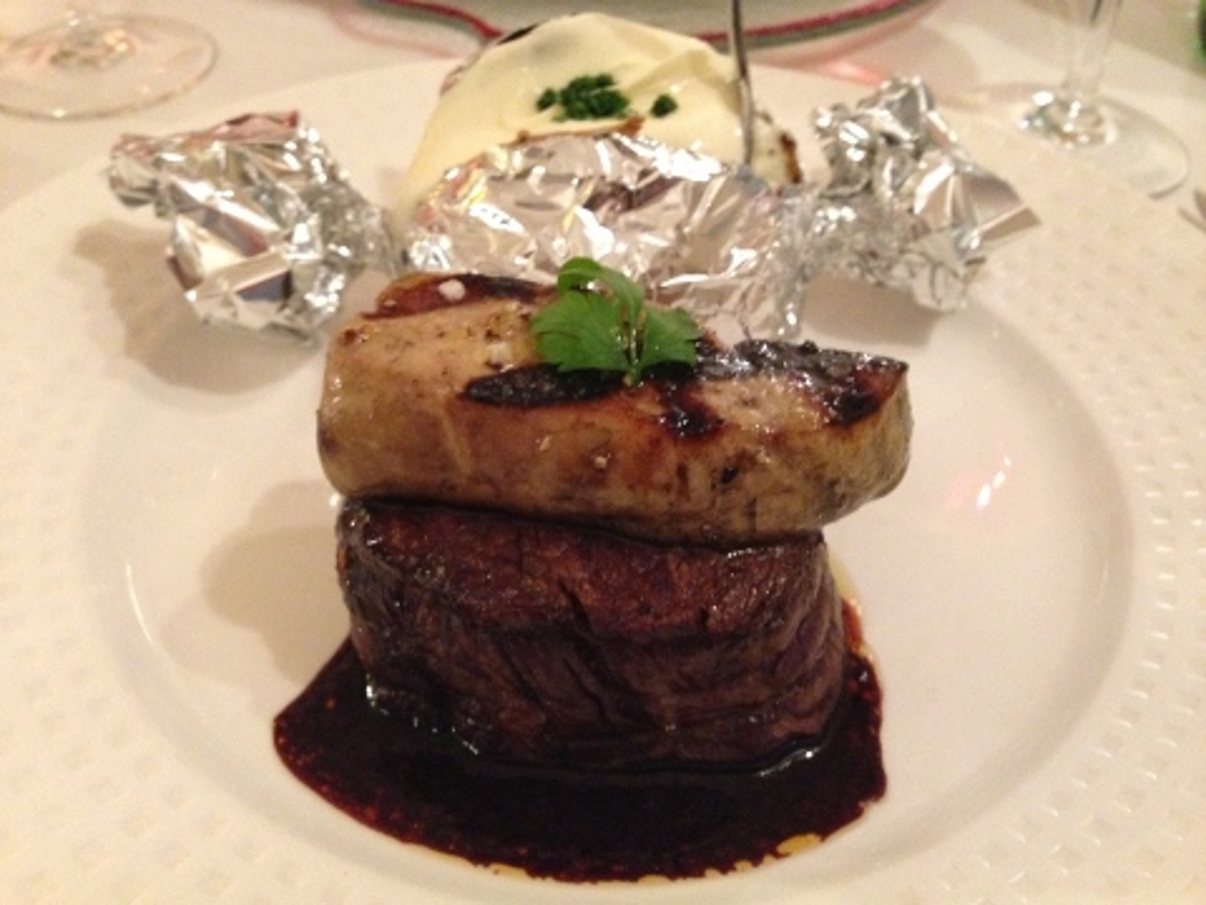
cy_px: 452
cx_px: 603
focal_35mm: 33
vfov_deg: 42.9
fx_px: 1150
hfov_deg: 55.4
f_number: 2.4
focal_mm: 4.12
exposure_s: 1/15
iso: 640
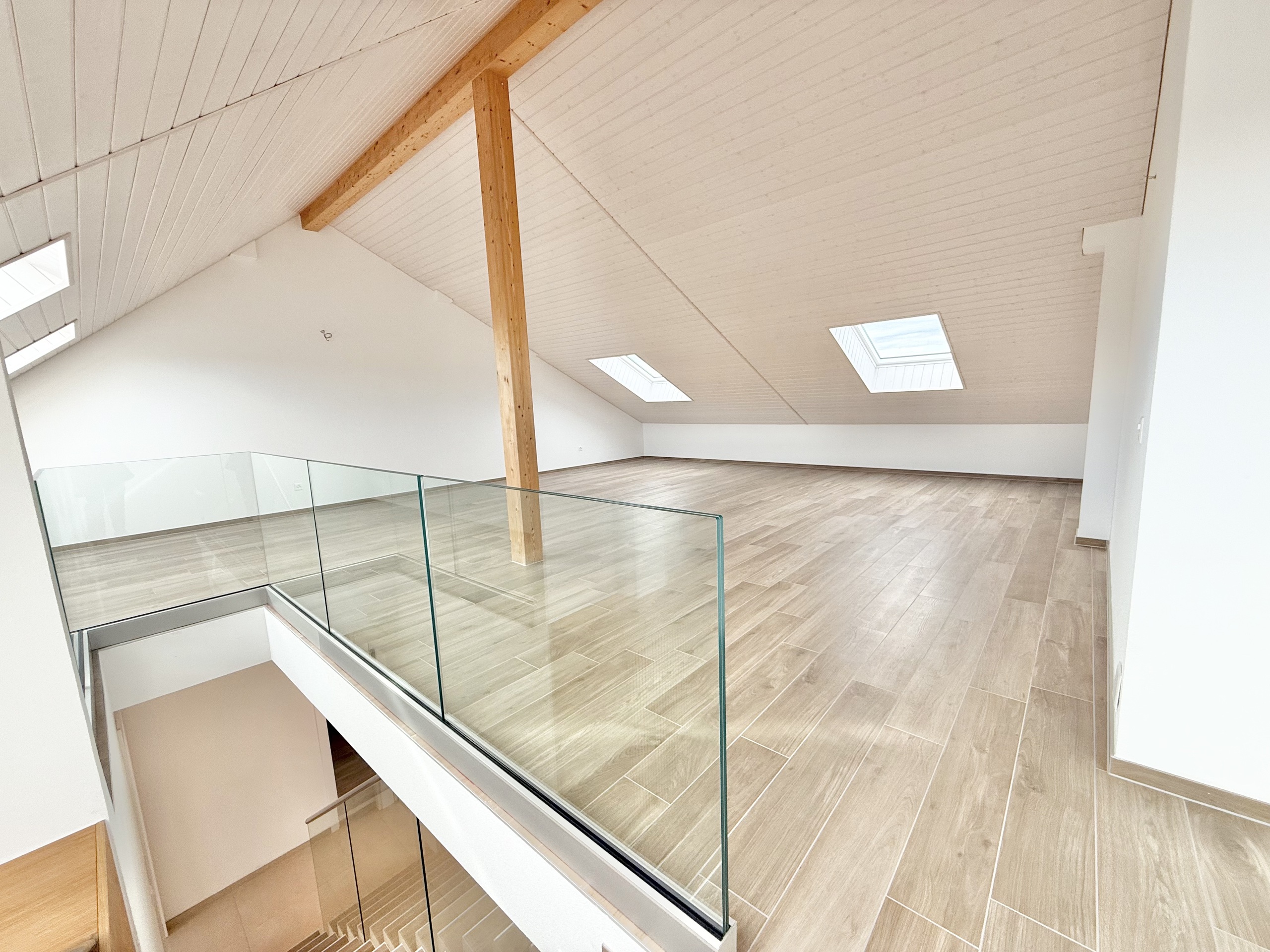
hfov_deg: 102.1
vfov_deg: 85.7
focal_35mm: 14
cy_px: 476
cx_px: 635
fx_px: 514
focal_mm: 2.22
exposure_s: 1/99
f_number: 2.2
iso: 80
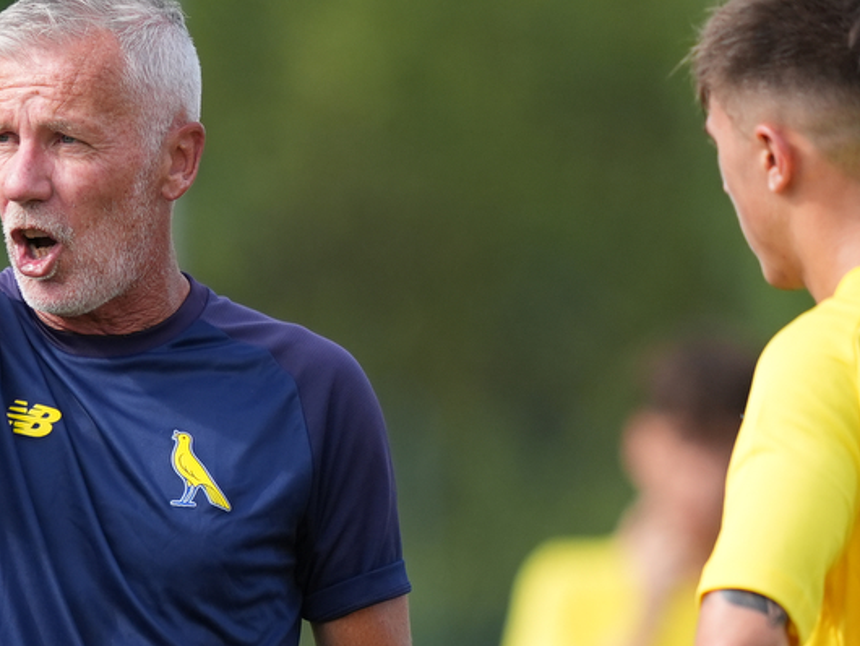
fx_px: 27043
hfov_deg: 1.8
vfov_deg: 1.4
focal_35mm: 1088
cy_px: 643
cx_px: 209
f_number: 2.8
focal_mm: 400
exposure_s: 1/4000
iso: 640
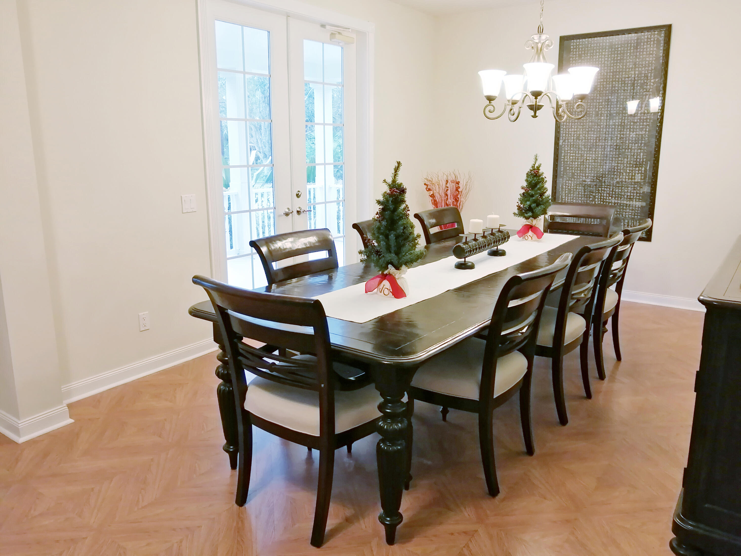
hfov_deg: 65.3
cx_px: 370
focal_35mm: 27
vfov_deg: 51.4
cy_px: 278
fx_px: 578
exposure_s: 1/30
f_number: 1.8
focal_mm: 3.62
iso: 100
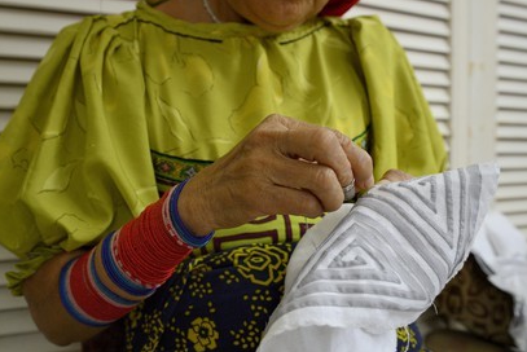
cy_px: 173
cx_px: 268
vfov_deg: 40.0
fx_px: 483
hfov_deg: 57.2
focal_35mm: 33
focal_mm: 32
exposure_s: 1/50
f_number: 6.3
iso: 1600
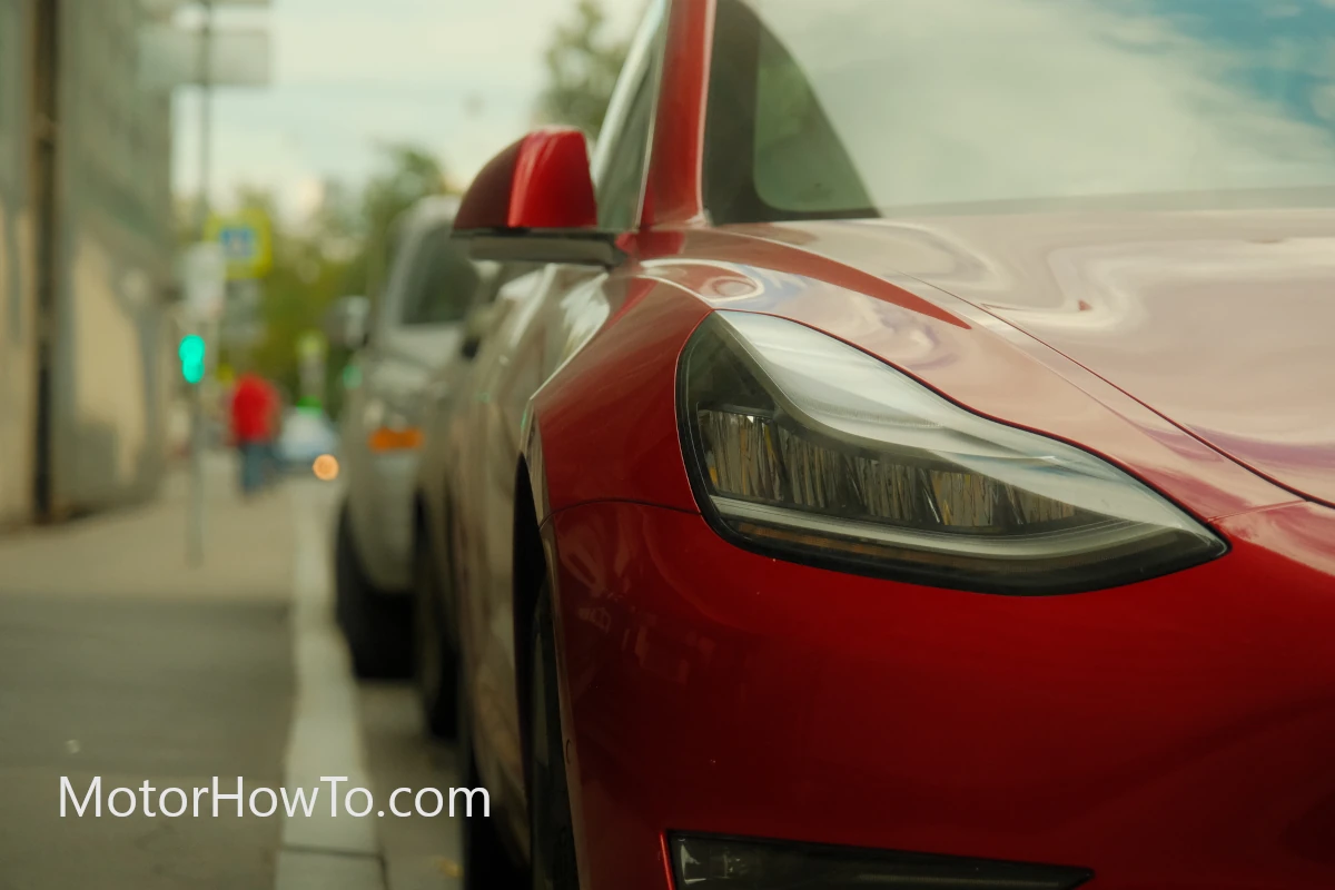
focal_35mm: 120
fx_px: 4450
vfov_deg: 11.4
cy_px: 445
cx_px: 668
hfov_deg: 17.1
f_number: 4
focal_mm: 80
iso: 3200
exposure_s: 1/6400
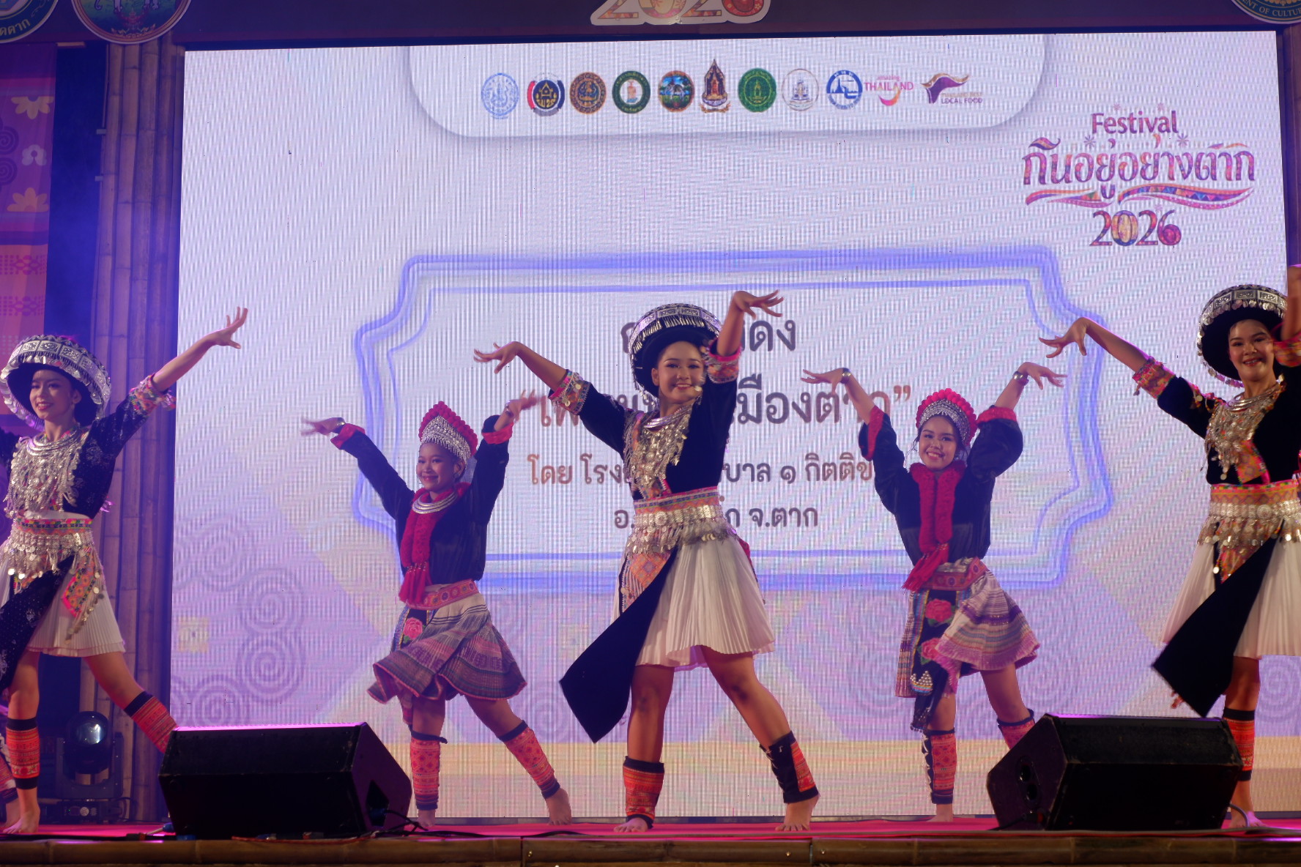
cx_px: 650
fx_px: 2457
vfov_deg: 20.0
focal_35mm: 68
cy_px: 434
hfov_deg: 29.7
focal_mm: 45
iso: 250
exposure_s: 1/100
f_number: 5.6
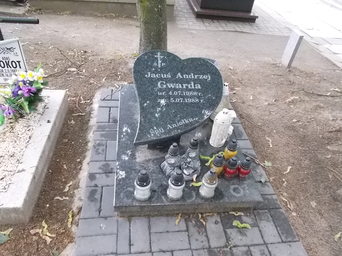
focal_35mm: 26
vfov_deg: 53.1
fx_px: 257
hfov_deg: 67.3
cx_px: 171
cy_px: 128
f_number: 3.2
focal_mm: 4.6
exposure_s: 1/125
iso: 400
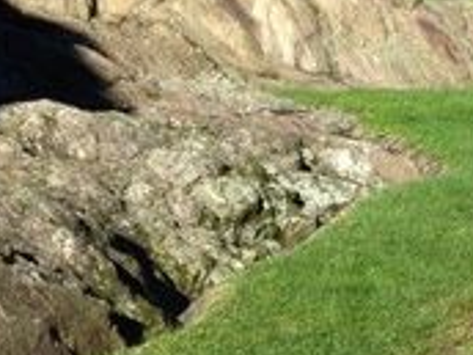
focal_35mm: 115
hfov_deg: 16.5
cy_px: -138
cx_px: 547
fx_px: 1571
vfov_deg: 12.4
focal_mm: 4.12
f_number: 2.4
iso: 50
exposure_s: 1/935
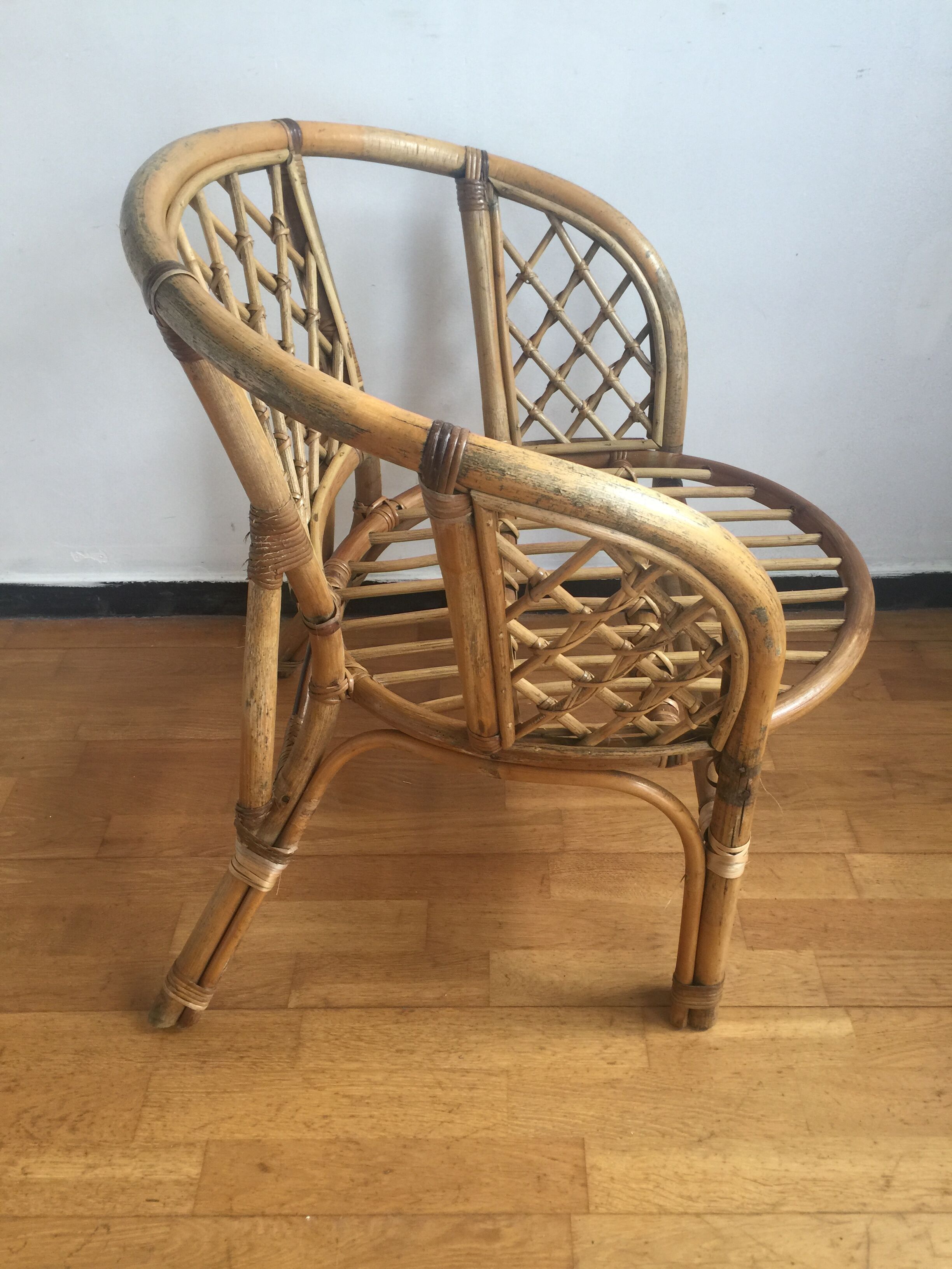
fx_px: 1063
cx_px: 476
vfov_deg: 61.7
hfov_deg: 48.2
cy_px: 634
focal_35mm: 29
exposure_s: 1/33
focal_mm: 4.15
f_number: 2.2
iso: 40
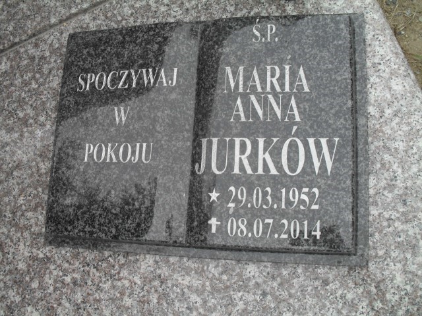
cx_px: 211
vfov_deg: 40.7
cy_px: 158
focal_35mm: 35
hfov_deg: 52.6
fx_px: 427
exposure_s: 1/90
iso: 100
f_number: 8.4
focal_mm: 6.3
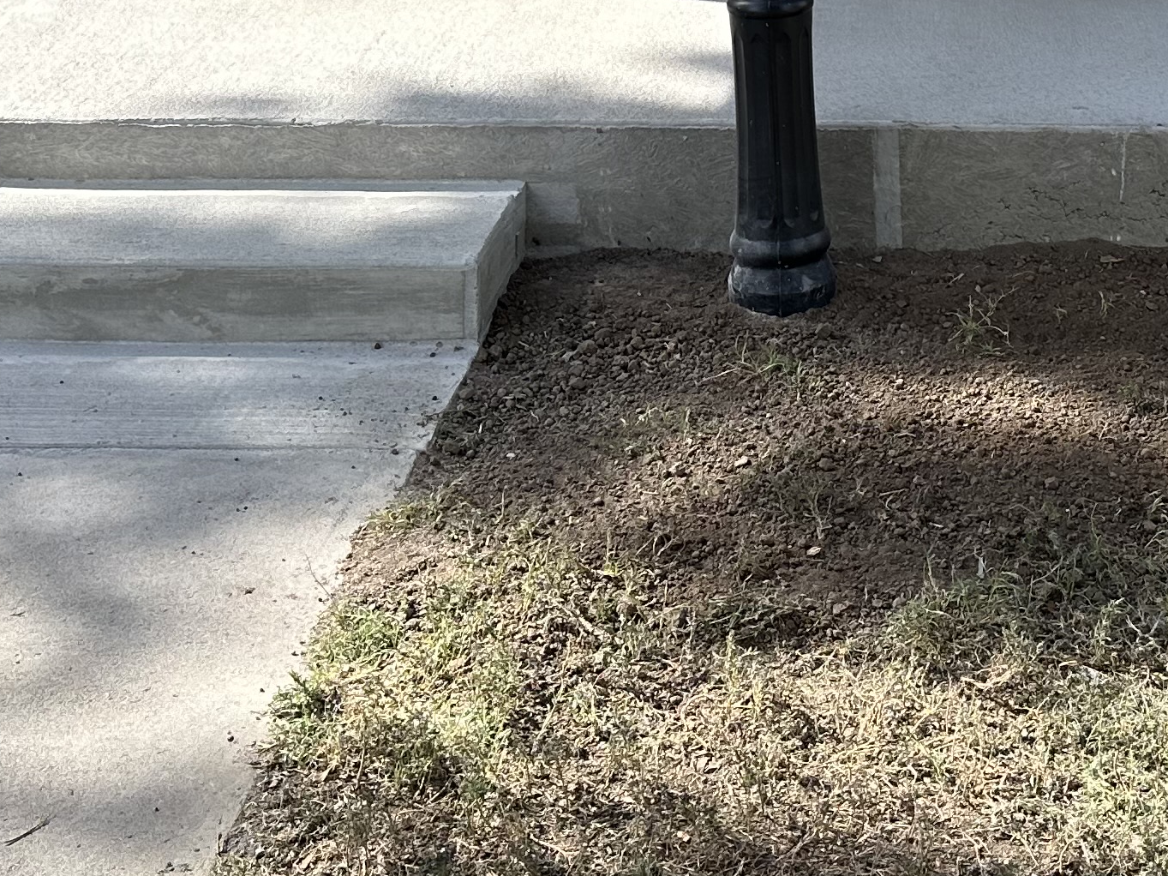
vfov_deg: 19.4
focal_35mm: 71
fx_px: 2395
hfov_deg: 26.6
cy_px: -204
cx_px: 1015
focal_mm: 6.86
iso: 80
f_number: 1.78
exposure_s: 1/1453
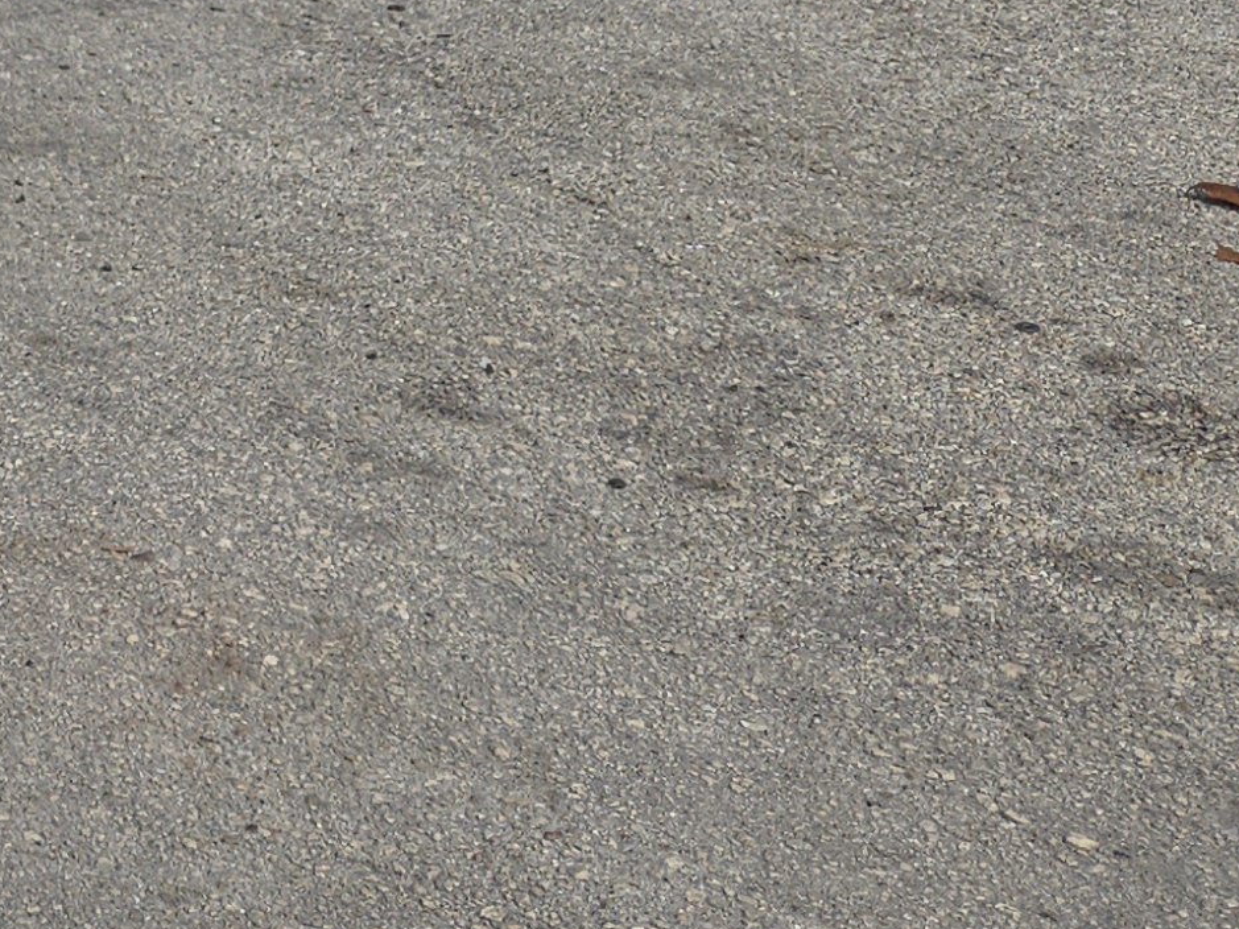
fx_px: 3507
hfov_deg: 17.6
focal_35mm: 98
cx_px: -727
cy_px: -812
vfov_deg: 13.4
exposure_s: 1/1429
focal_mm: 5.4
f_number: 1.8
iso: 25
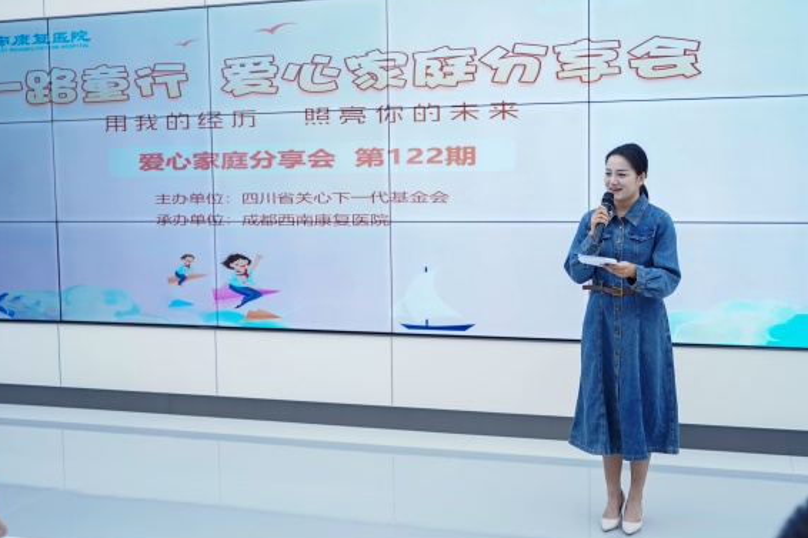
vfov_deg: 31.2
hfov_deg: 45.4
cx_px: 443
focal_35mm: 43
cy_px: 248
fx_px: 965
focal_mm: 38
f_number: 2.8
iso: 250
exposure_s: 1/125
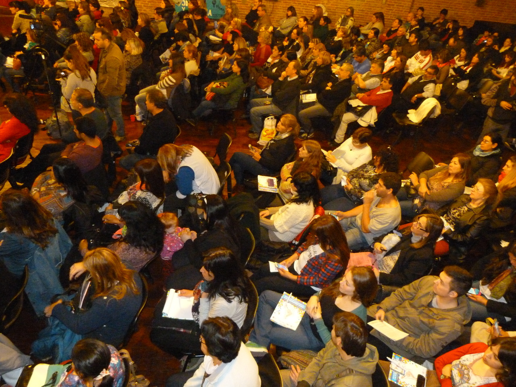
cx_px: 258
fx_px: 373
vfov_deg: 54.9
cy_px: 194
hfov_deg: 69.4
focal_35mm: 25
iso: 800
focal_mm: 4.5
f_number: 2.8
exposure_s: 1/15
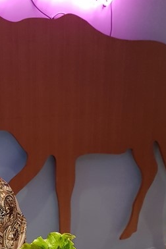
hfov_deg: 23.4
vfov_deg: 34.8
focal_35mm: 55
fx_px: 380
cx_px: -5
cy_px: 208
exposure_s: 1/40
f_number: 1.7
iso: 200
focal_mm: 4.2
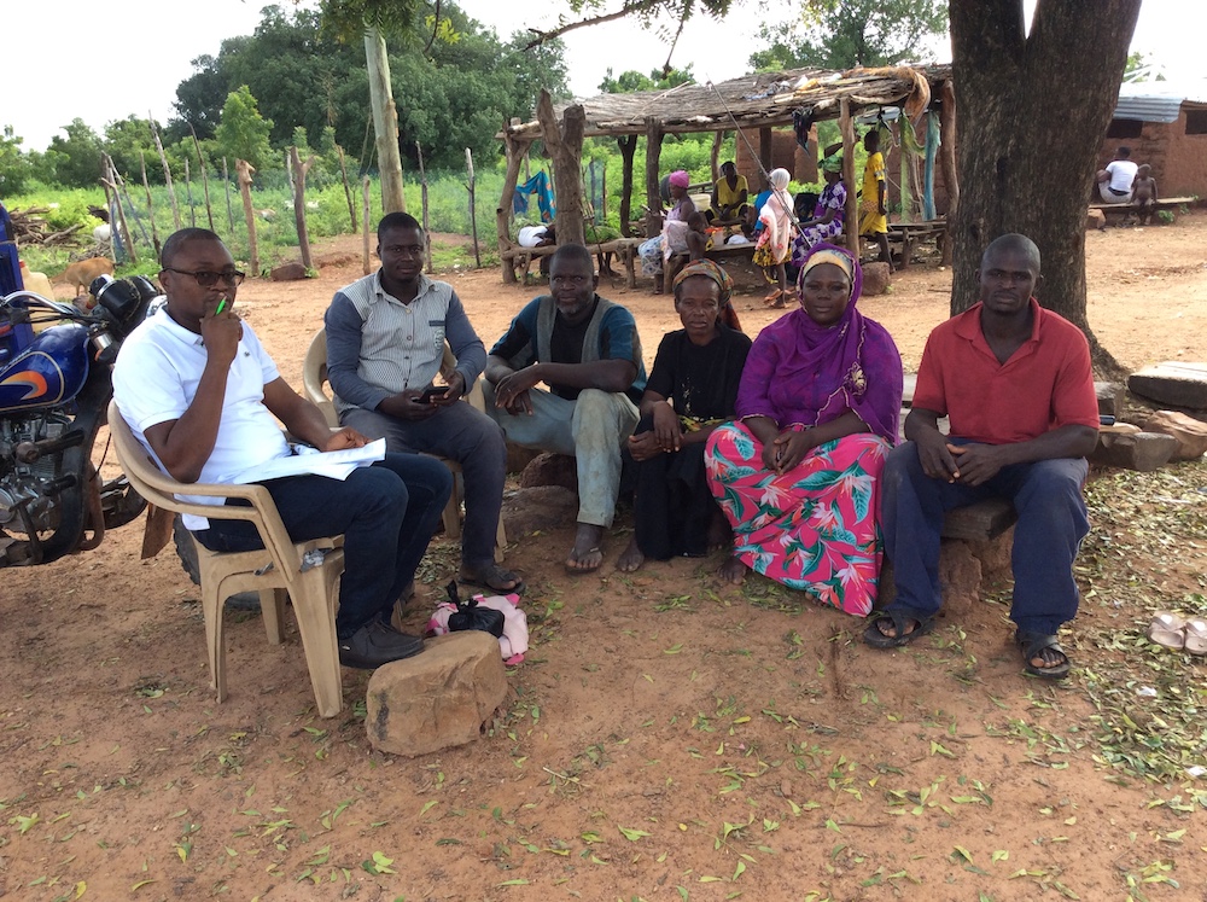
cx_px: 604
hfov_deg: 56.9
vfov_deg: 44.1
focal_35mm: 32
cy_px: 451
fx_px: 1114
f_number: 2.4
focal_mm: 3.3
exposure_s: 1/259
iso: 32
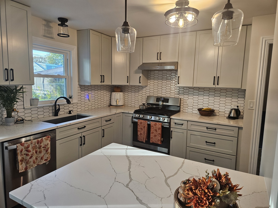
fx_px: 185
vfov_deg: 58.9
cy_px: 104
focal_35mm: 23
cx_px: 139
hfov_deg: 73.9
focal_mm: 5.4
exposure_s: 1/120
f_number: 1.8
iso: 160
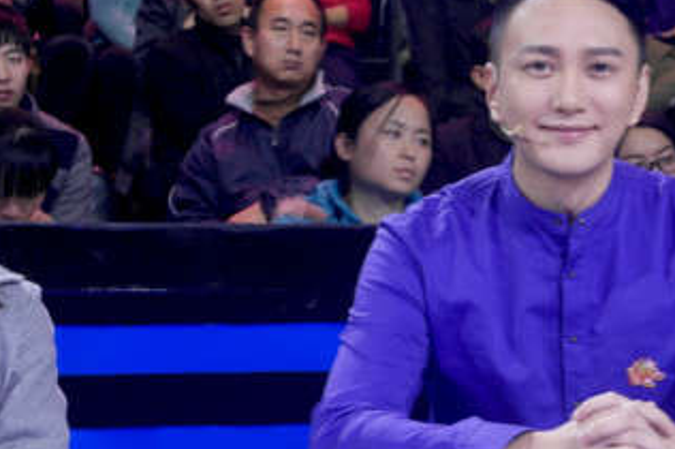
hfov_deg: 15.2
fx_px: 2510
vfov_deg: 10.2
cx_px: 566
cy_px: 212
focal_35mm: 134
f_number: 5.6
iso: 1600
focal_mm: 50
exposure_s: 1/25
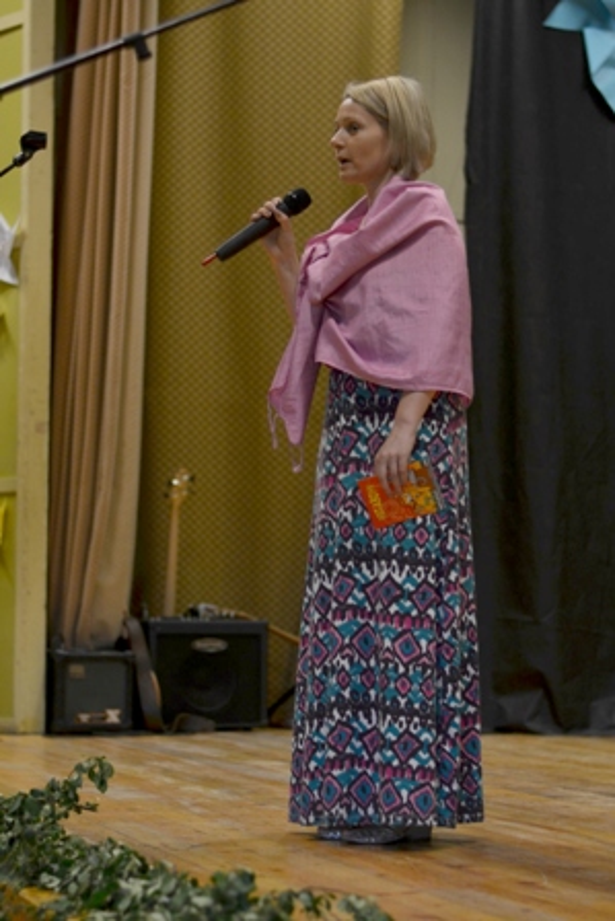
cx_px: 308
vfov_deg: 27.0
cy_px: 460
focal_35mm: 75
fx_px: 1920
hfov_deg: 18.2
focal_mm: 50
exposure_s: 1/80
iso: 200
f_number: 1.8
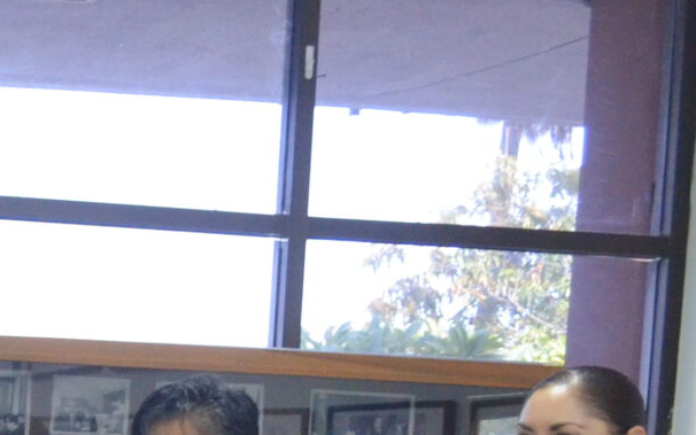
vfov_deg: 10.5
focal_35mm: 116
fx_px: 2201
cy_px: 817
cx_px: -637
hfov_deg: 15.1
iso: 2500
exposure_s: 1/100
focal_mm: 18
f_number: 5.6
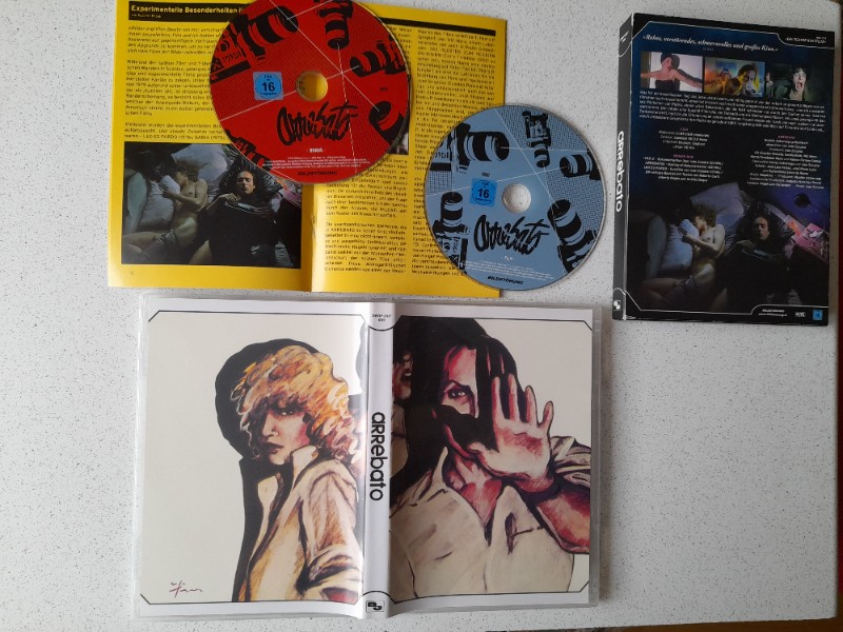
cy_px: 316
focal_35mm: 25
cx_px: 422
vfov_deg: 54.9
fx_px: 609
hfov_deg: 69.4
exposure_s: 1/50
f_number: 2
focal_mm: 4.6
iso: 125
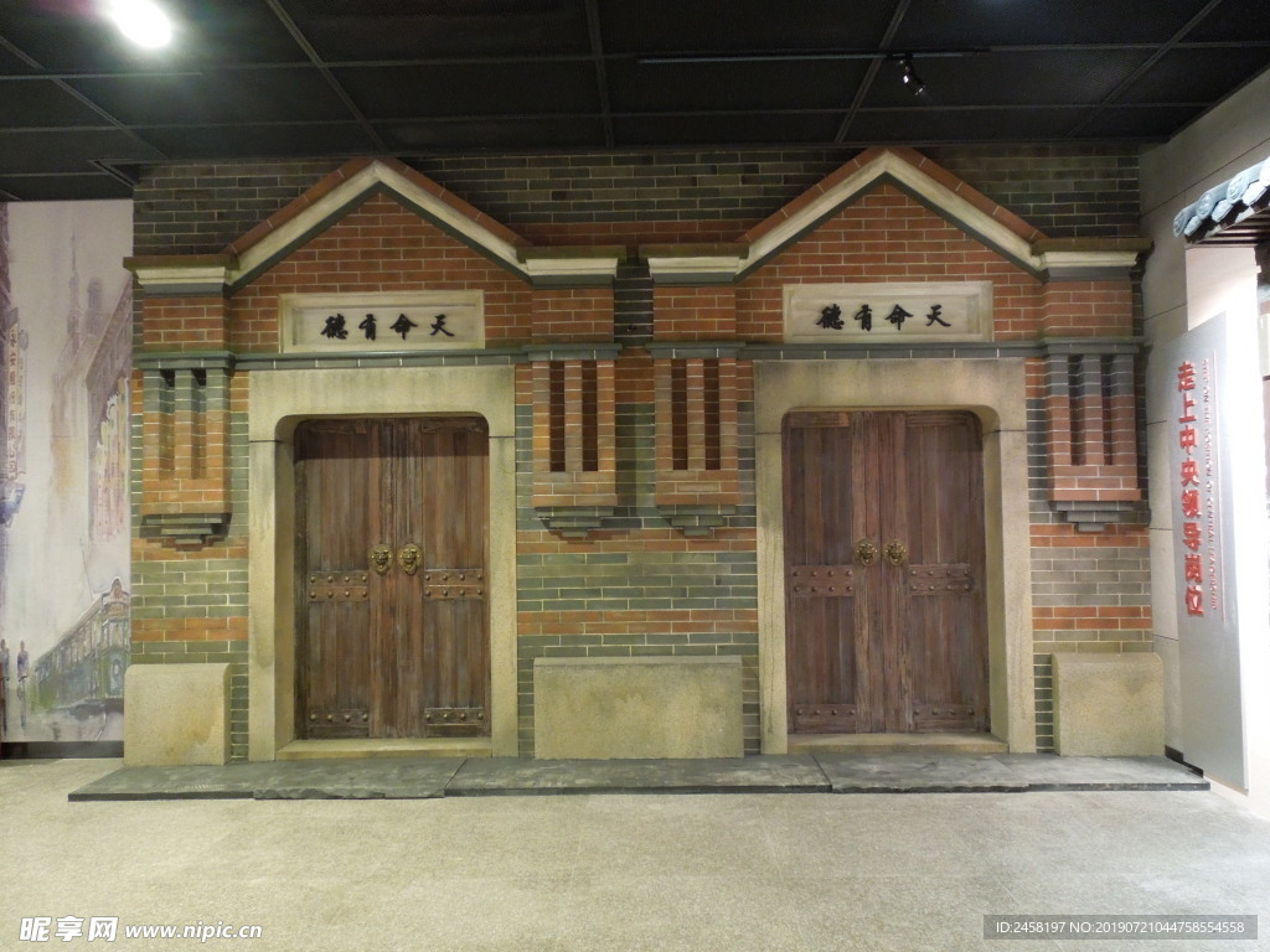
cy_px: 476
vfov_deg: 54.9
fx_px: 917
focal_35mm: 25
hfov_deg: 69.4
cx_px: 635
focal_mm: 4.5
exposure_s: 1/8
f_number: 3.3
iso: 640
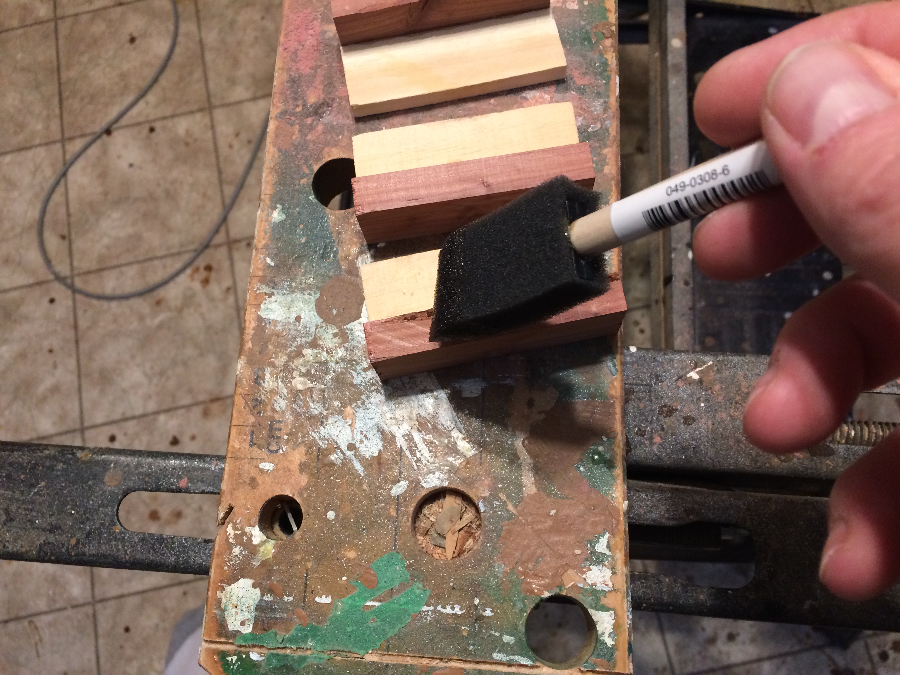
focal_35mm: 29
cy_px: 338
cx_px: 450
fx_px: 754
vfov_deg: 48.2
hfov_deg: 61.7
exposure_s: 1/30
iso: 160
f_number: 2.2
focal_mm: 4.15
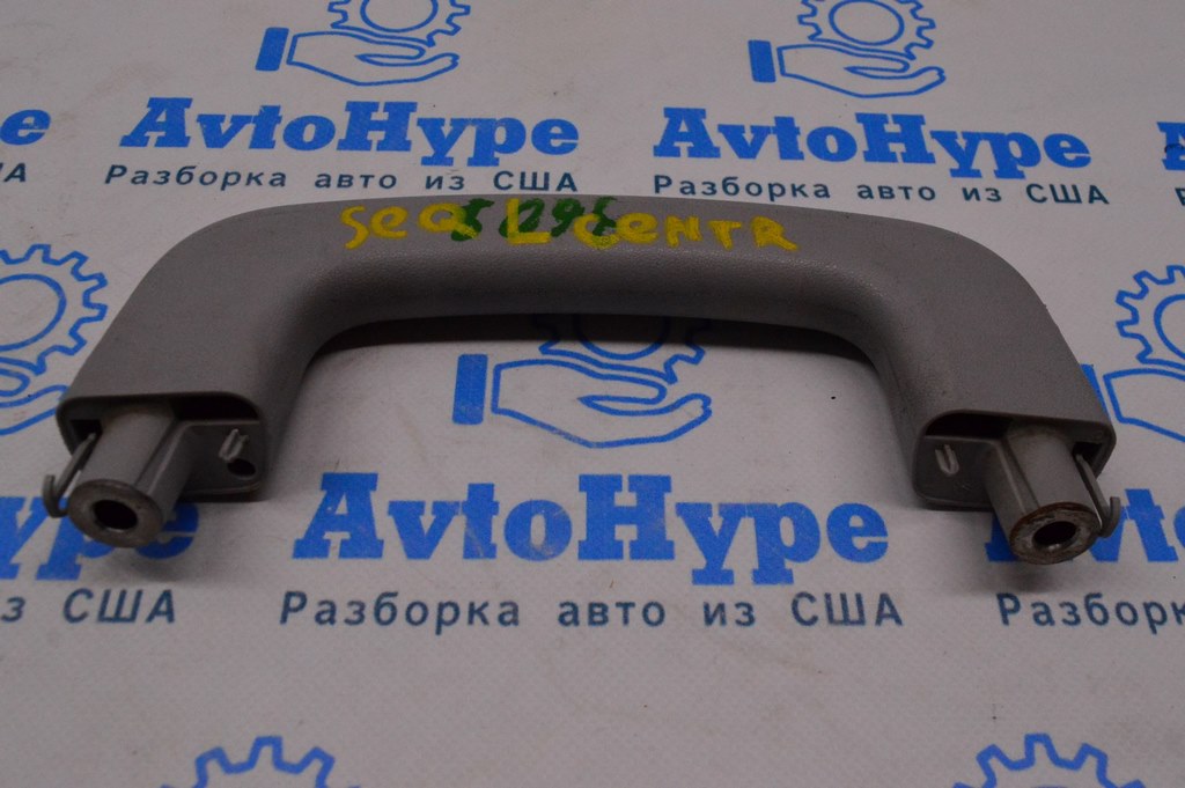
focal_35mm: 32
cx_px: 592
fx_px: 1036
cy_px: 394
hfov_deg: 59.5
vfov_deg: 41.6
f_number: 10
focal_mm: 21
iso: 3200
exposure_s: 1/320
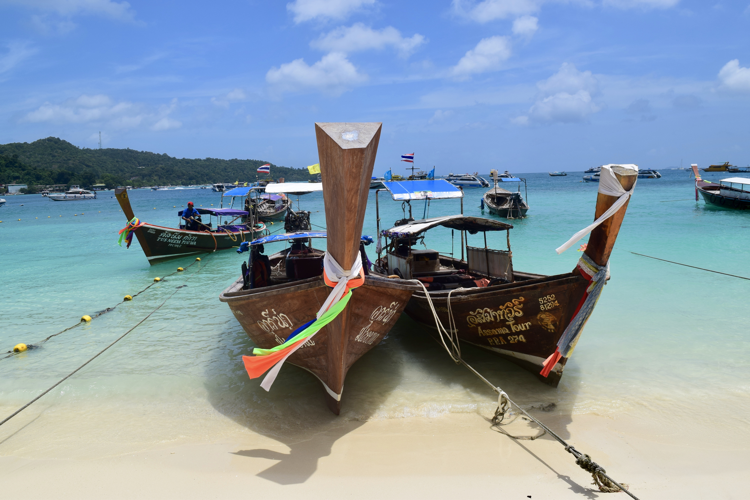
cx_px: 375
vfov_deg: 47.9
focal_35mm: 27
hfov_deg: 67.4
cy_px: 250
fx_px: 562
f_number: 11
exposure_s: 1/500
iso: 220
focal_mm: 18
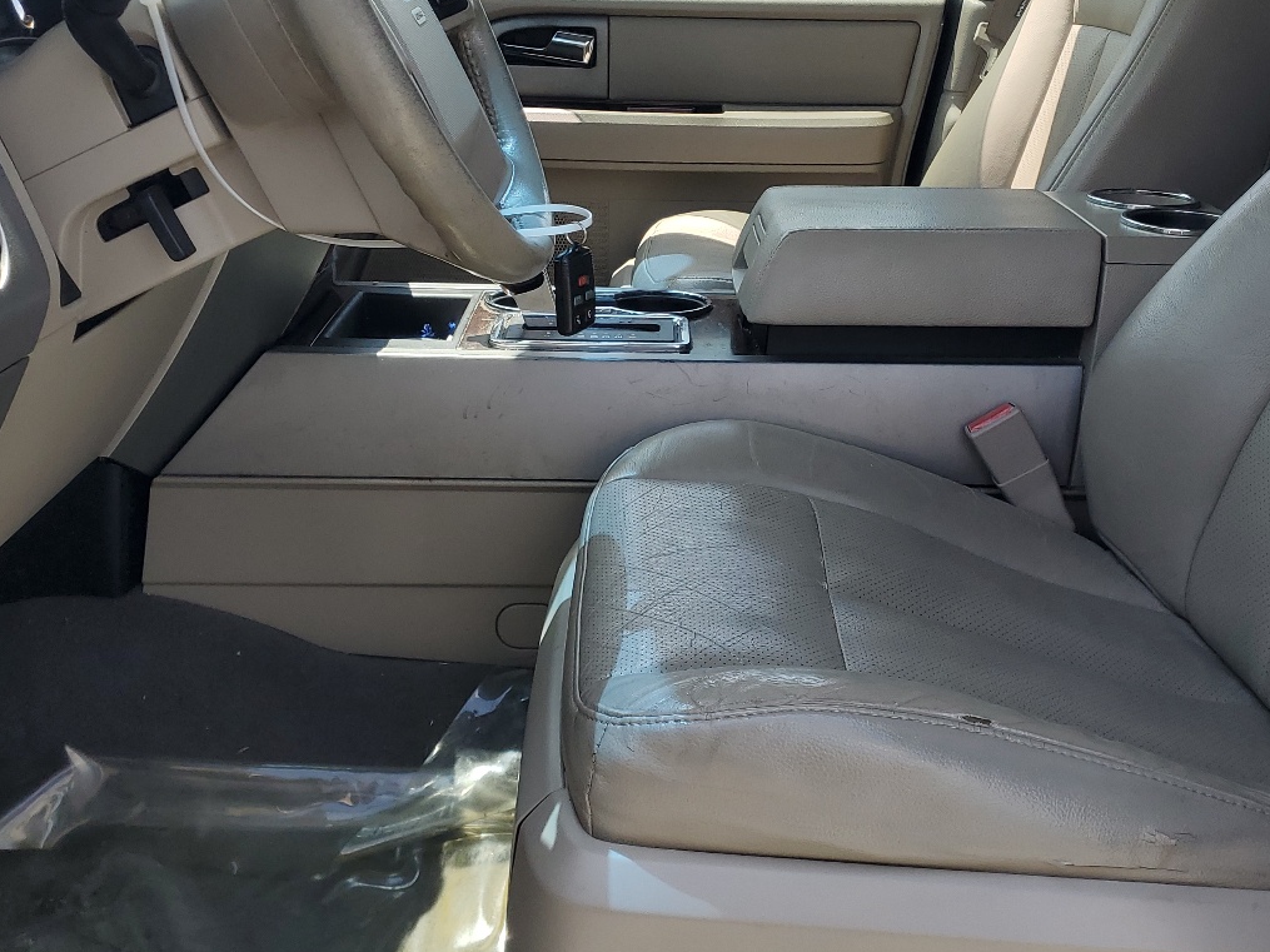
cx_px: 701
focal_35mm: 41
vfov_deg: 35.0
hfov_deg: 45.7
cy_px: 365
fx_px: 1504
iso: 50
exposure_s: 1/1000
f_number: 1.5
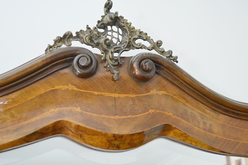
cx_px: 127
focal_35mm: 57
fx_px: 393
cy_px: 78
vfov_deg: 23.8
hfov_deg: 35.1
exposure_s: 1/60
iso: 720
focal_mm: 34
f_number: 5
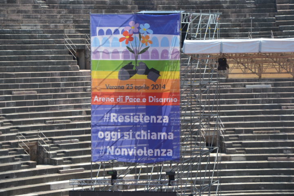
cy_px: 98
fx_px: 1286
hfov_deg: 13.0
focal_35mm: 158
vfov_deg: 8.7
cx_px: 147
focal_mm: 105
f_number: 7.1
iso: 100
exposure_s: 1/200
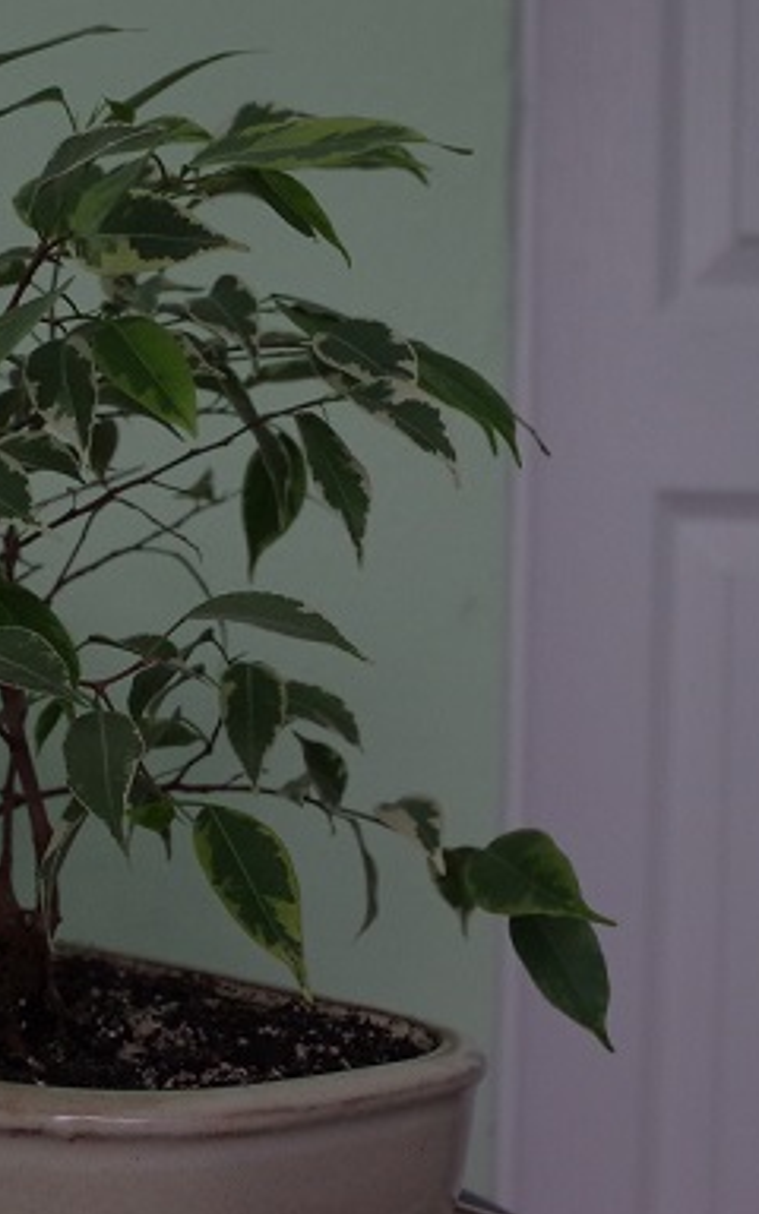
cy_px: 604
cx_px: 9
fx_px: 2052
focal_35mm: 62
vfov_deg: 33.0
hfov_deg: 20.3
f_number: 5
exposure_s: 1/50
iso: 1600
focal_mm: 26.25
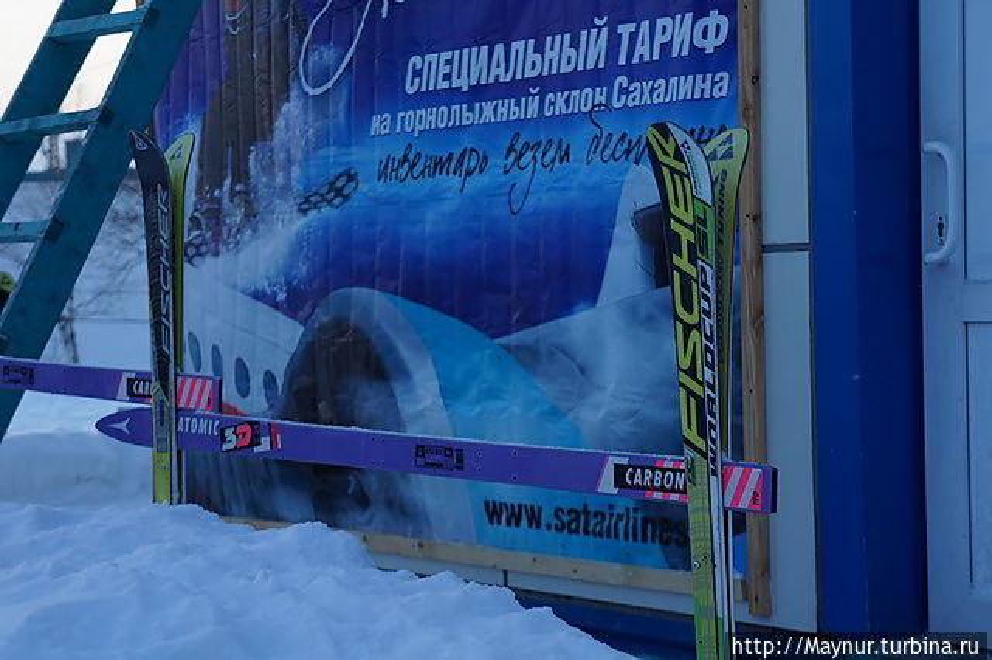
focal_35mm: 82
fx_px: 2272
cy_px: 330
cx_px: 496
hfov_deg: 24.6
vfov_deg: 16.5
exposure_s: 1/160
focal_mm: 55
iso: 100
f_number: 5.6
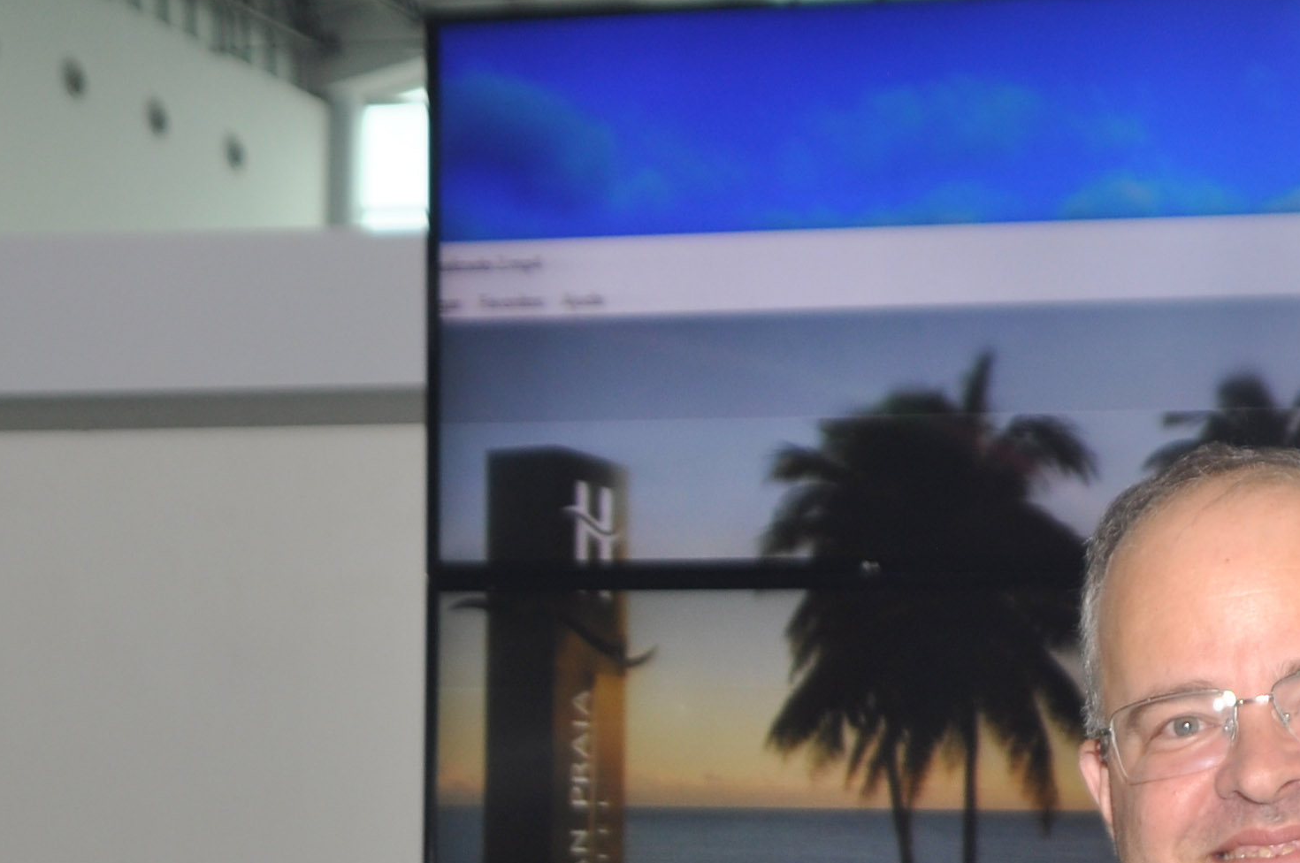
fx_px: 3678
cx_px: 1257
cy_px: 1215
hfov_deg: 19.5
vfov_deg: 12.8
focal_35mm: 102
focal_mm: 24
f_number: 3.8
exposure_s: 1/60
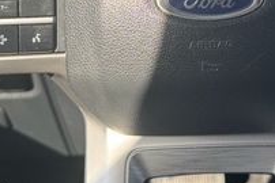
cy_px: -27
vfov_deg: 16.7
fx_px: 604
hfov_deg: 25.4
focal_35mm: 79
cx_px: 196
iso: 80
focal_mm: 6.76
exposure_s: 1/299
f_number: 1.78
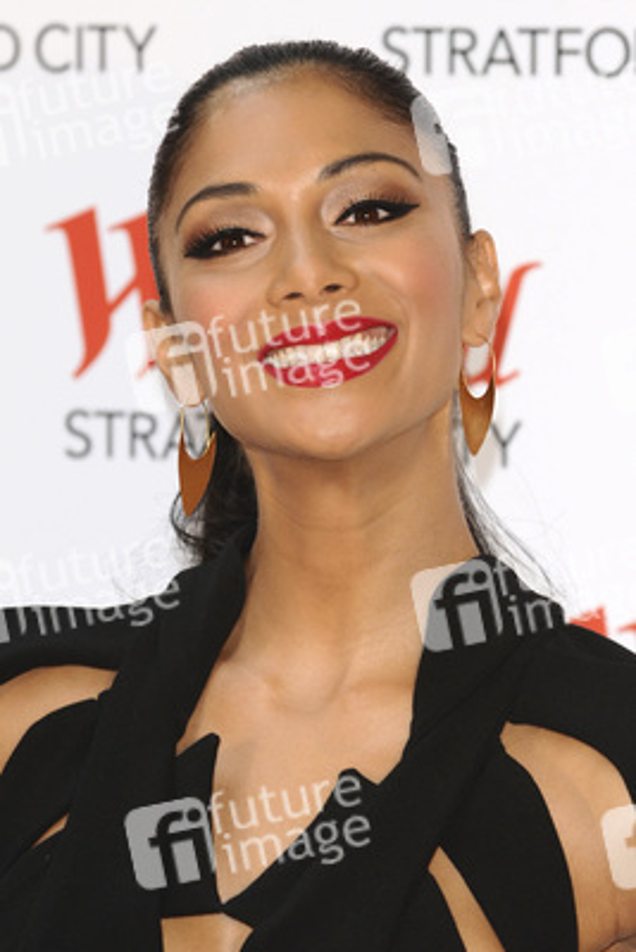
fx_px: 7943
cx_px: 318
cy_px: 476
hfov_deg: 4.6
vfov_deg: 6.9
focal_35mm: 300
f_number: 5.6
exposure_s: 1/160
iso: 320
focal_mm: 200
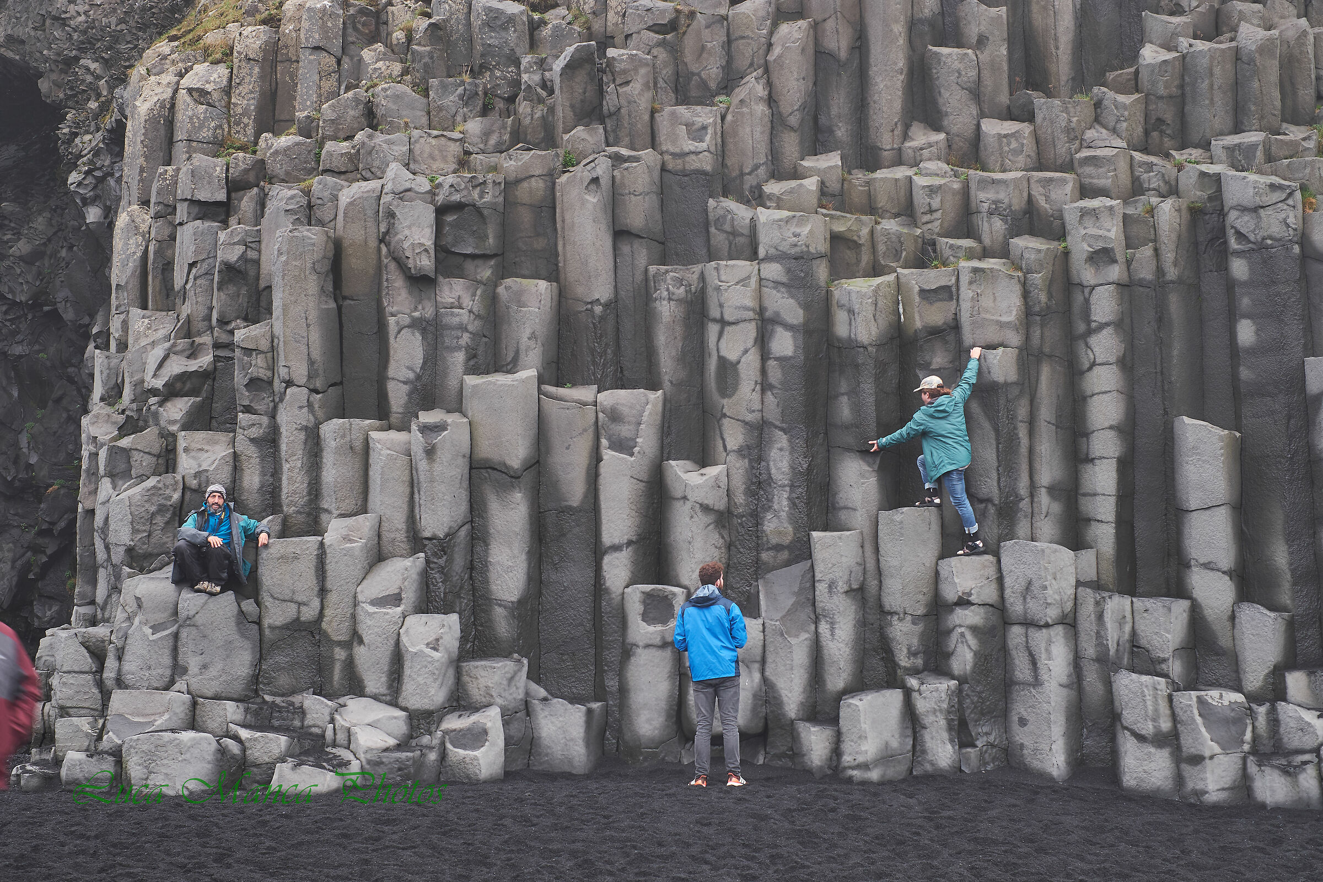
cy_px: 441
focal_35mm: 53
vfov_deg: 25.5
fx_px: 1948
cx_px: 662
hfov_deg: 37.5
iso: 400
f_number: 5.6
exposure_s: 1/20
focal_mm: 35
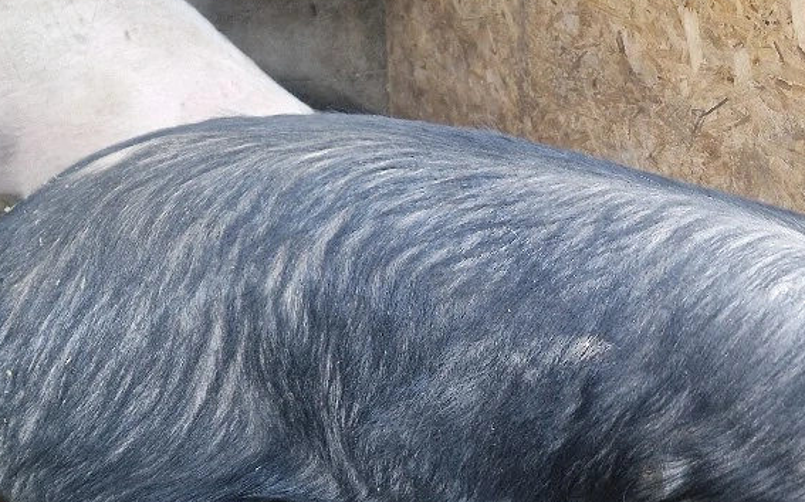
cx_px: 542
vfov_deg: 29.2
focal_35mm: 43
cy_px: 397
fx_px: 943
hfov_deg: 45.5
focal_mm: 5.4
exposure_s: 1/25
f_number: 1.8
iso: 640
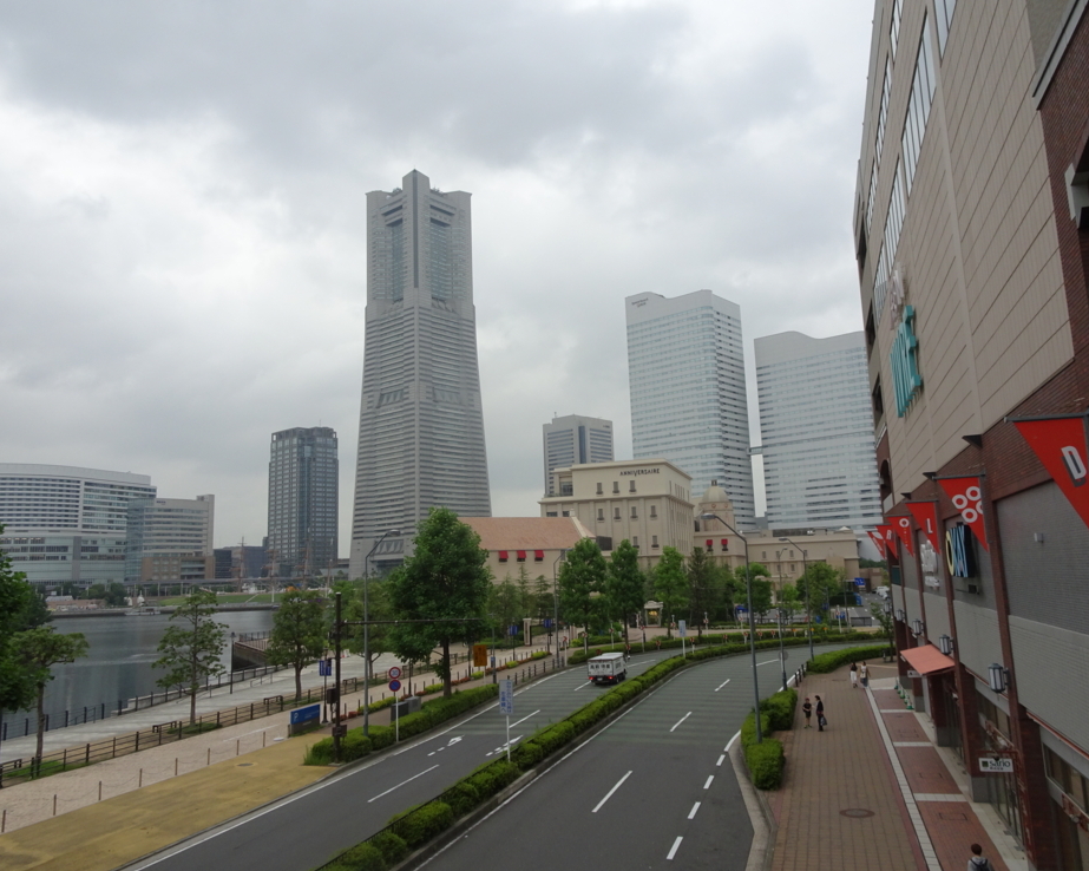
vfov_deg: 54.9
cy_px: 425
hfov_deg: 66.0
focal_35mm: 26
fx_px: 838
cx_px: 555
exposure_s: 1/320
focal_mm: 4.1
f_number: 3.5
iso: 80
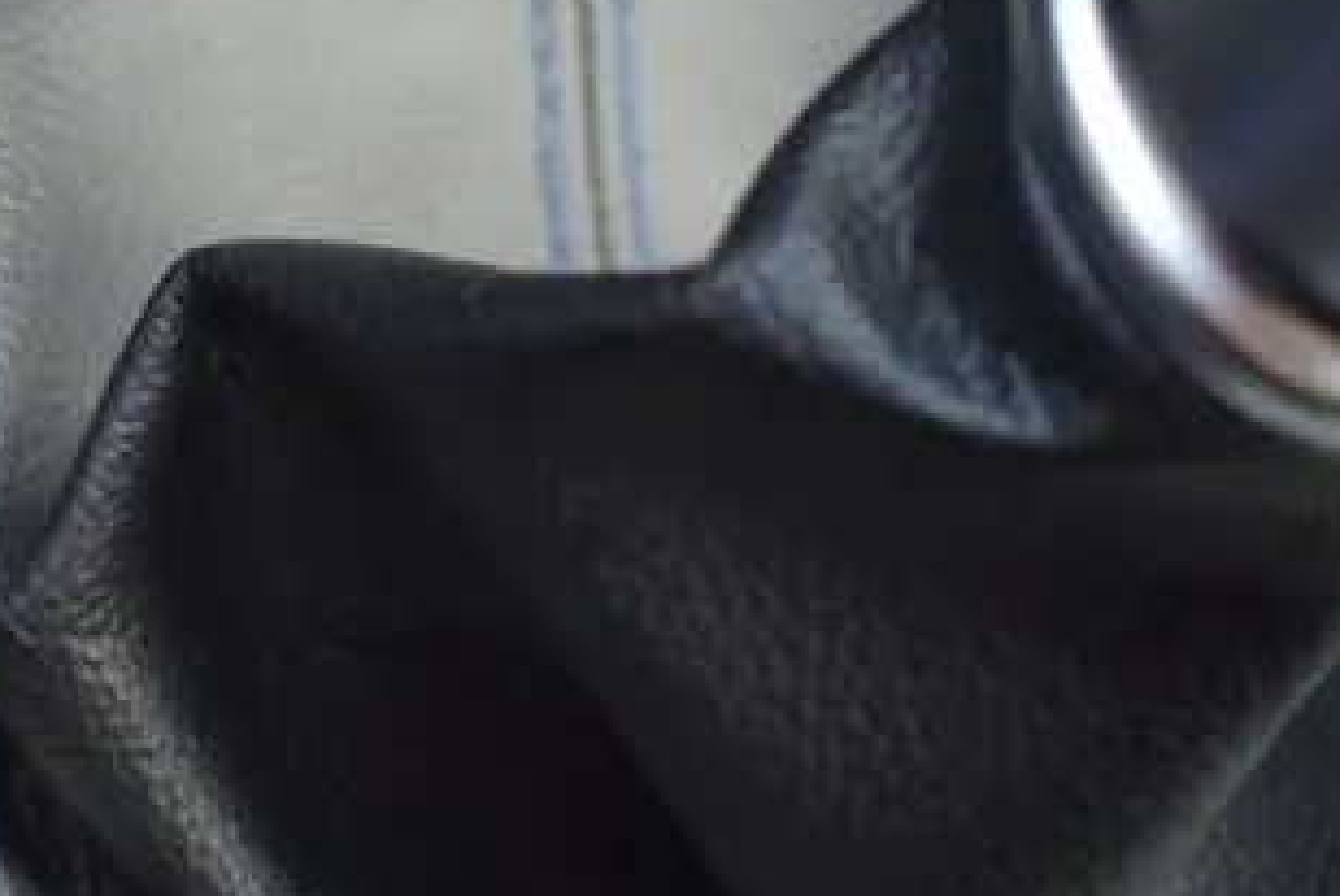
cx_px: 78
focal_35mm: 109
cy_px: 378
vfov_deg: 12.6
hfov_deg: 18.4
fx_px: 4062
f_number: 4.5
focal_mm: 35
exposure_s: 1/60
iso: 800
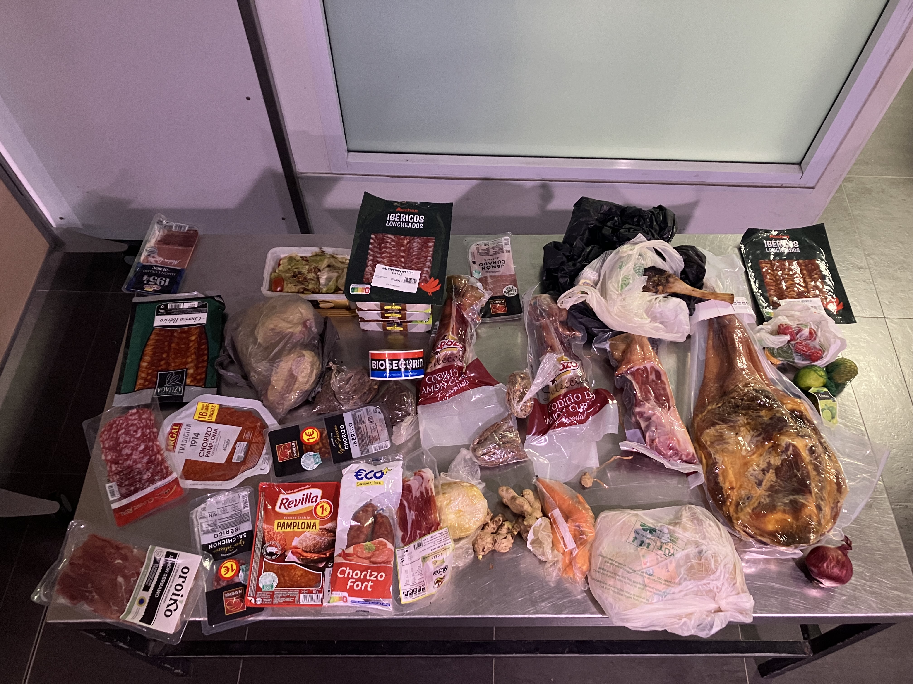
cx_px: 456
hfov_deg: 63.4
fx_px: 739
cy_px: 342
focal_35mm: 28
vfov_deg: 49.7
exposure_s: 1/40
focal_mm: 3.99
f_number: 1.8
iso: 320
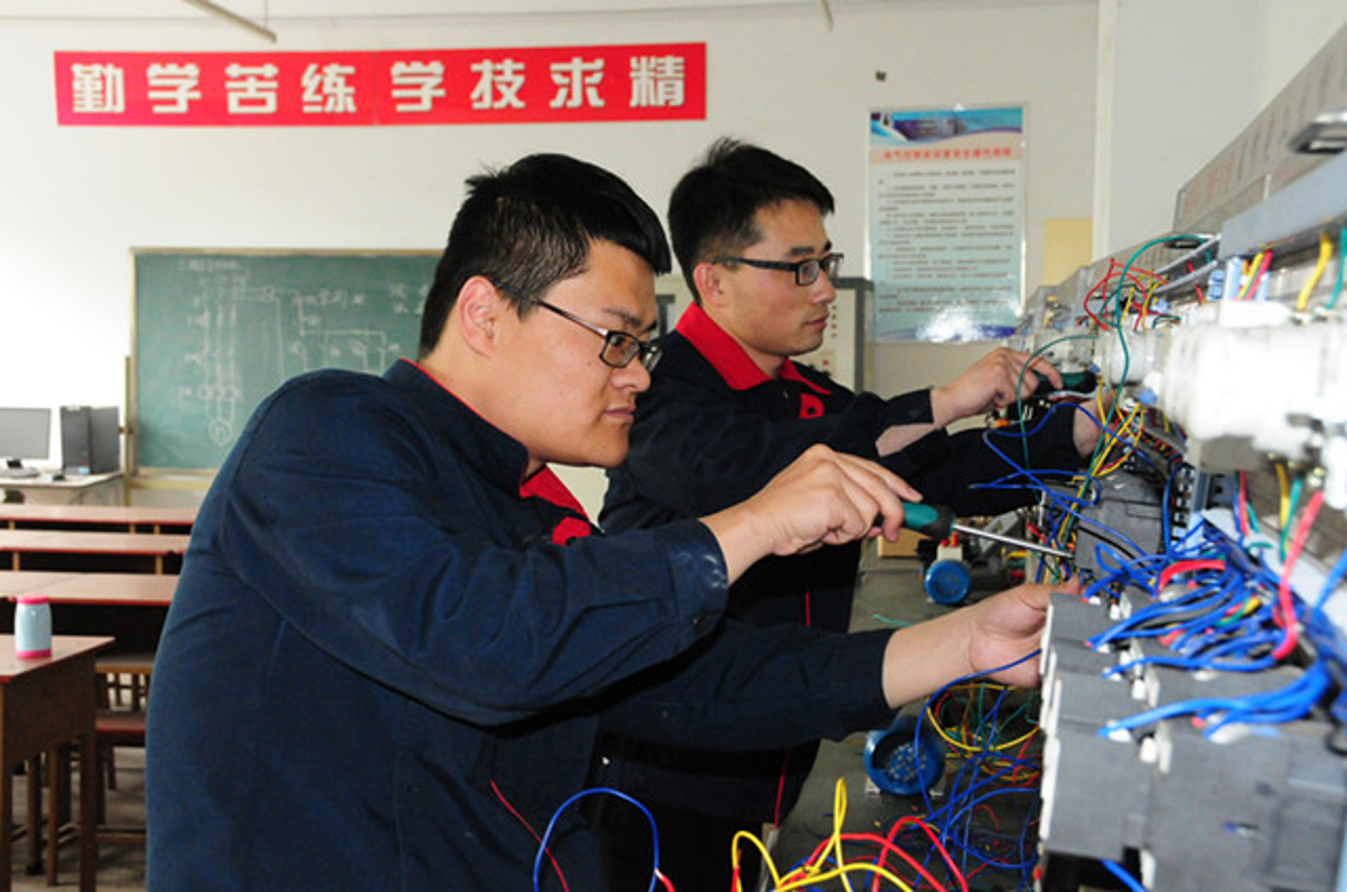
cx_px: 674
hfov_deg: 42.4
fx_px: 1736
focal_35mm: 46
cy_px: 446
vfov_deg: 28.8
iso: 3200
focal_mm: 31
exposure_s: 1/60
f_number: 7.1
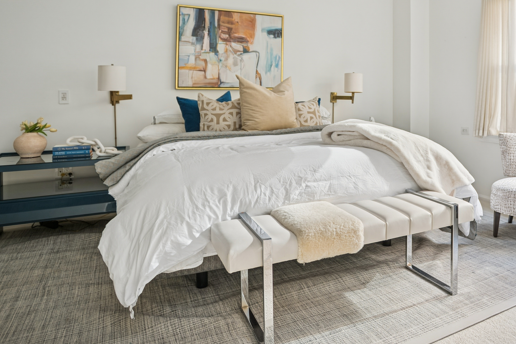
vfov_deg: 46.9
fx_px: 387
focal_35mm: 27
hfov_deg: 63.9
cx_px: 379
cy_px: 104
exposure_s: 1/10
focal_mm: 17
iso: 100
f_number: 4
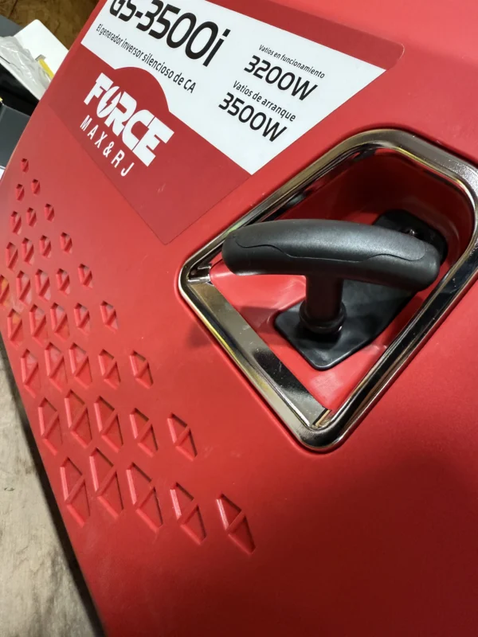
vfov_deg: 71.6
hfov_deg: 56.8
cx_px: 239
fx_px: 442
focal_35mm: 24
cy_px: 318
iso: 500
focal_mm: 2.2
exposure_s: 1/50
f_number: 2.2
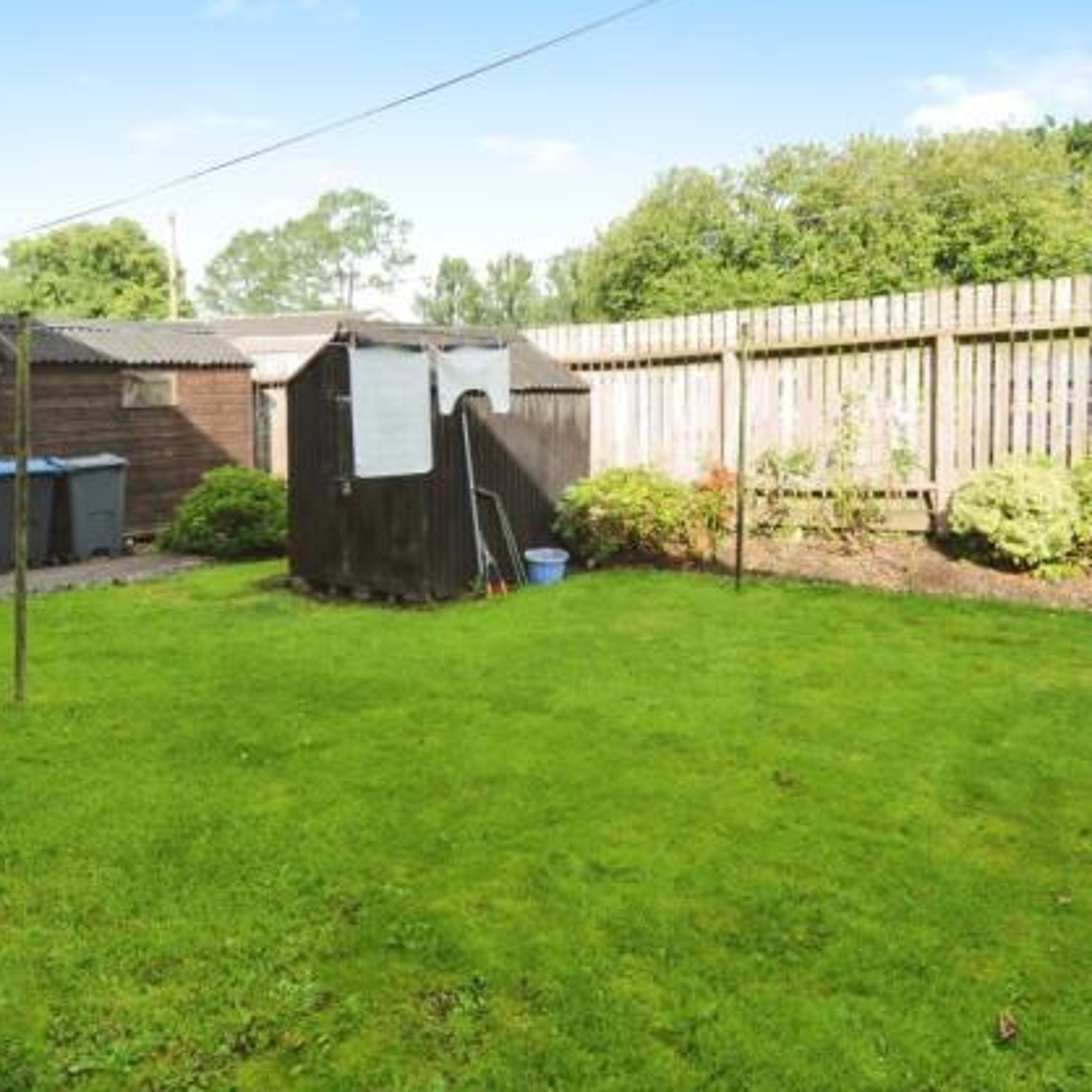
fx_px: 857
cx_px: 632
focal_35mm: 24
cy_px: 536
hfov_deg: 64.7
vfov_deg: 65.0
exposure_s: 1/125
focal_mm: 12
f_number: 7.1
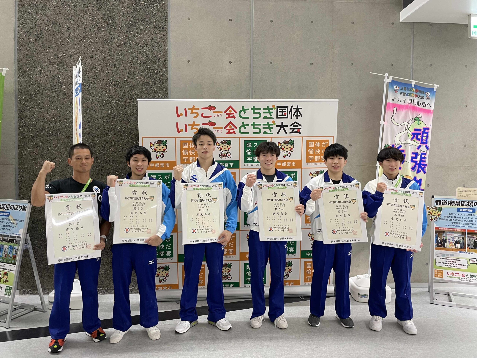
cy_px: 179
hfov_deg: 67.3
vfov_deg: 53.1
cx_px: 238
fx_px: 358
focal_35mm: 26
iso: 125
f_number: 1.6
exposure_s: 1/50
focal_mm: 4.2
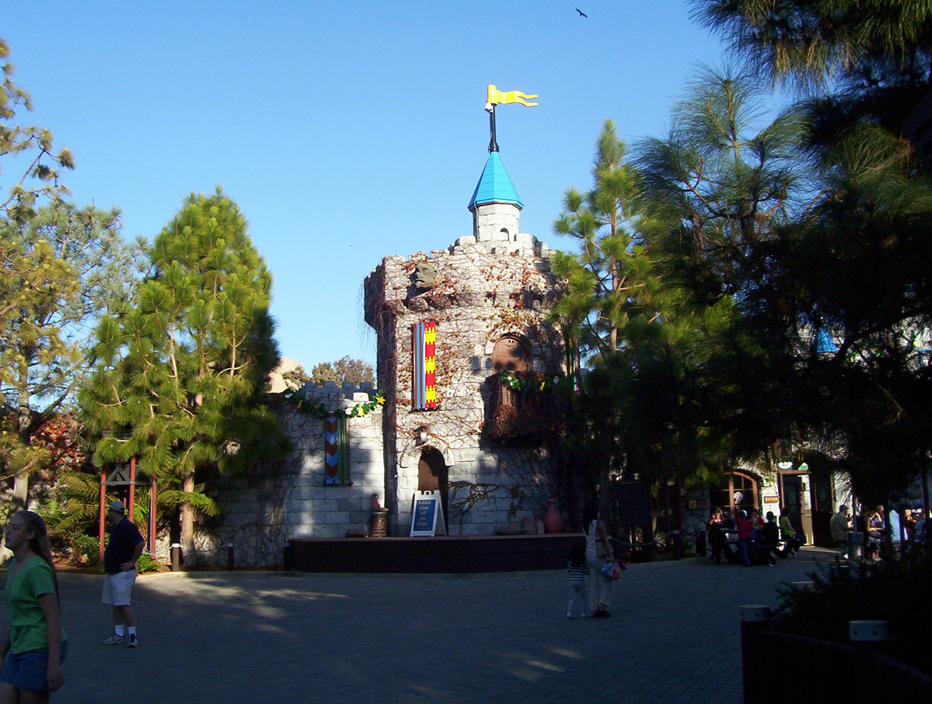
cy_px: 352
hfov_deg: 43.8
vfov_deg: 33.7
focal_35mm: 43
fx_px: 1160
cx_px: 466
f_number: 5.17
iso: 100
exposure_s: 1/371
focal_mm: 5.77
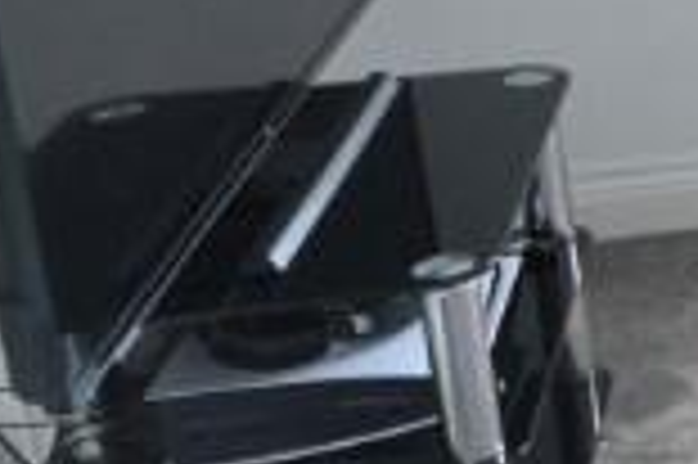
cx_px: 1729
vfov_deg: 13.5
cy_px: -77
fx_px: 1917
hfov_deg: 13.8
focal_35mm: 99
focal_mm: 10
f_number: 8
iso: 400
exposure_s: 1/25
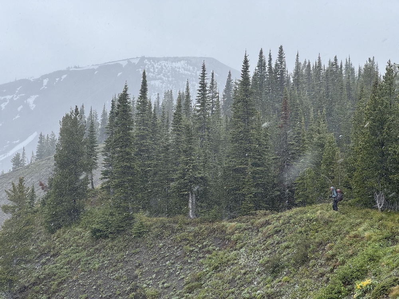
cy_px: 150
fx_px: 888
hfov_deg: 25.3
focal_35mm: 77
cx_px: 200
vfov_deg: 19.1
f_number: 2.8
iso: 25
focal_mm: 9
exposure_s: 1/449
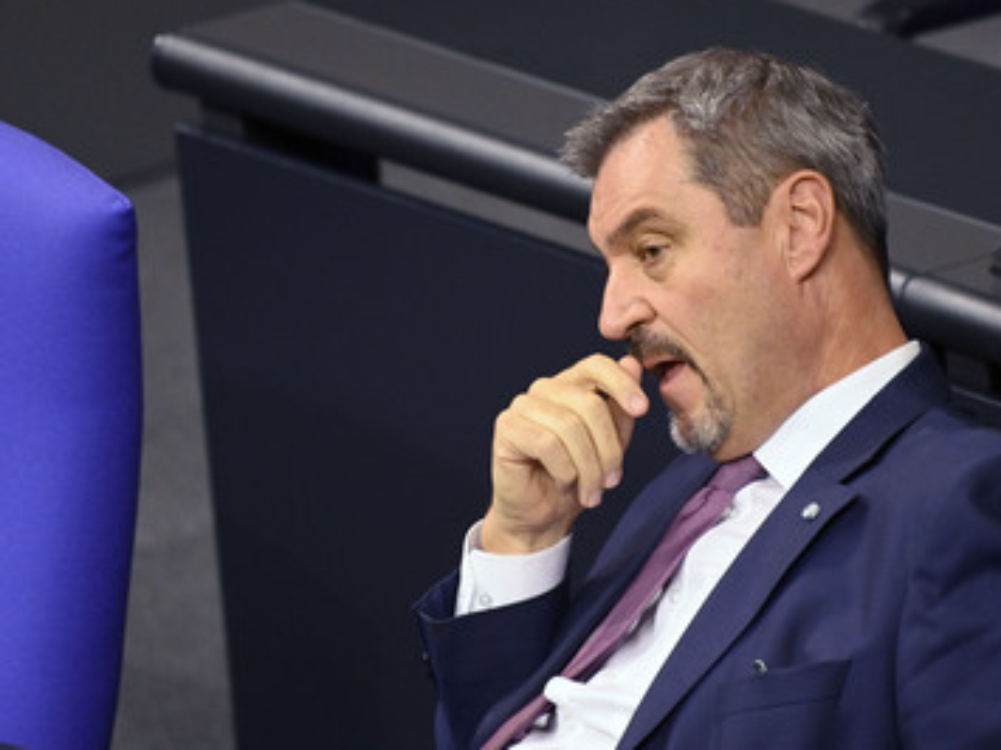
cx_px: 591
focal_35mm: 611
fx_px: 17662
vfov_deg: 2.4
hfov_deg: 3.2
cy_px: 361
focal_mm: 500
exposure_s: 1/320
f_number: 5.6
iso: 8000
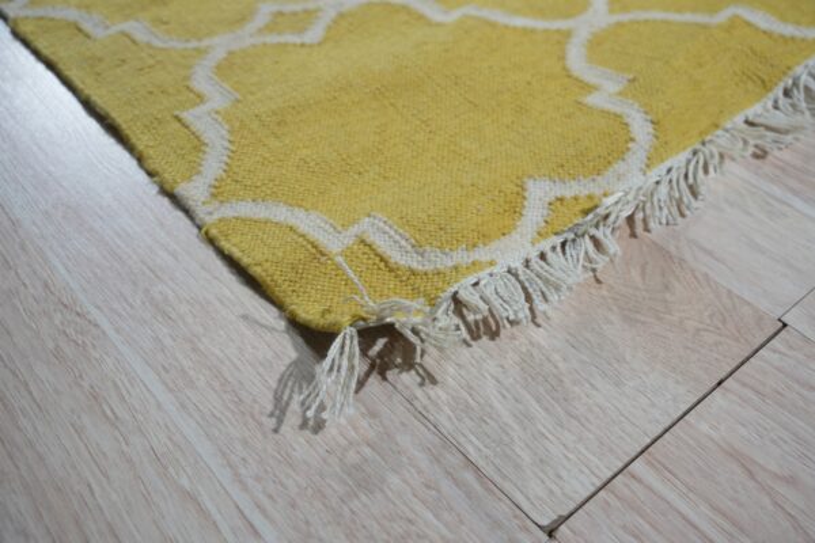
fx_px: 815
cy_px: 272
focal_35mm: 36
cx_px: 408
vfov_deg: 36.9
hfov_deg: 53.1
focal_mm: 36
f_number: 5.6
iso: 500
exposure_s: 1/160
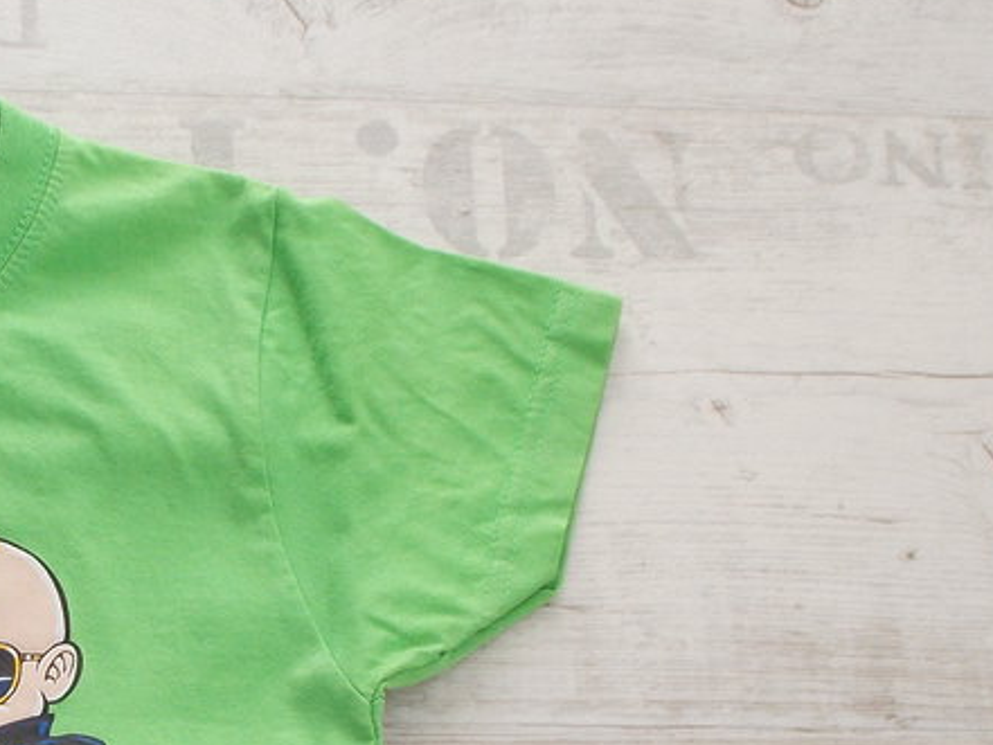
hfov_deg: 12.8
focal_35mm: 151
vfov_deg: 9.8
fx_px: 4333
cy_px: 768
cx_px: -111
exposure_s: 1/50
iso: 80
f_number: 4.5
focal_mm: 9
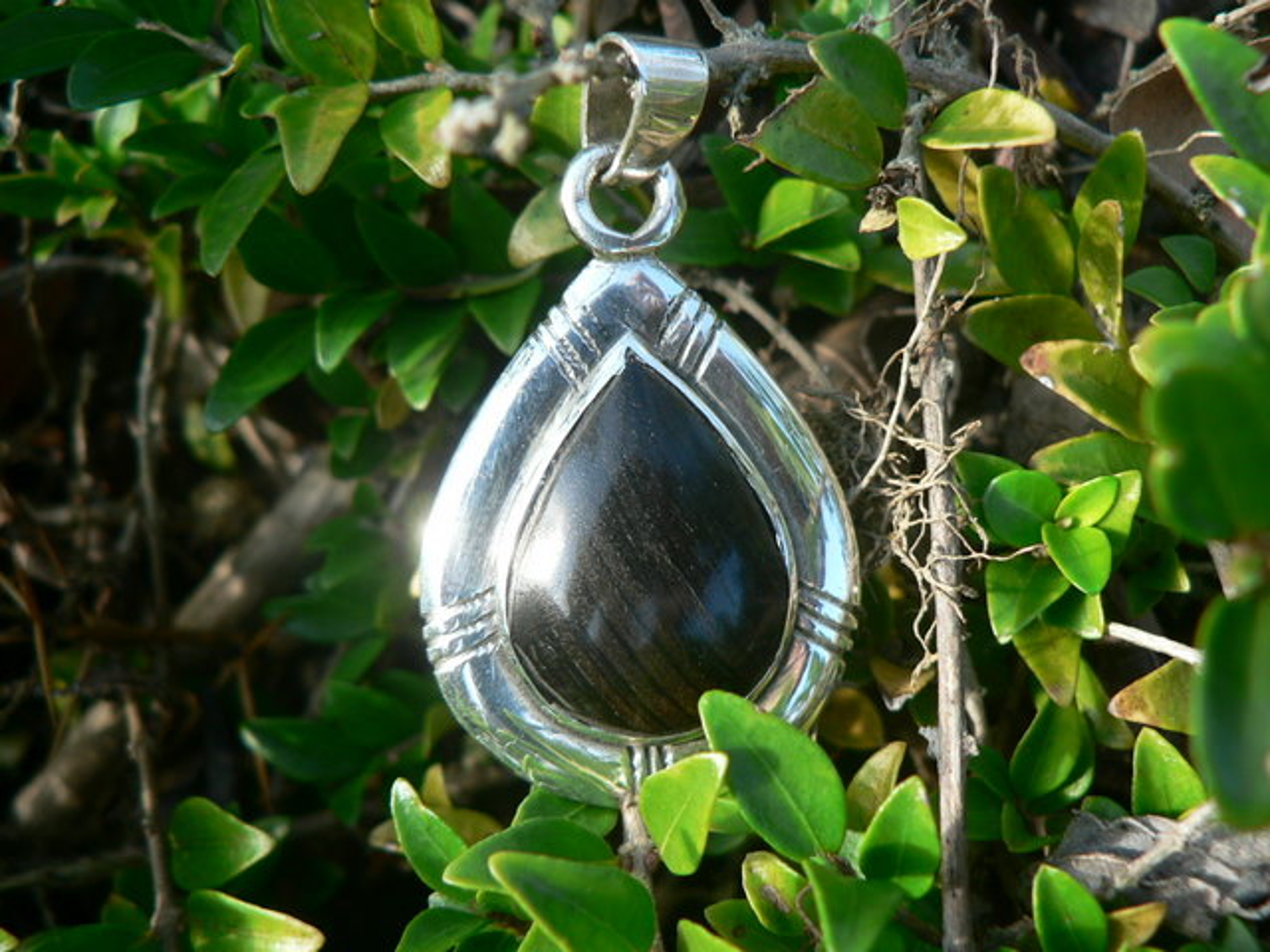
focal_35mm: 36
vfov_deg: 39.7
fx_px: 1321
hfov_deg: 51.4
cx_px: 635
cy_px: 476
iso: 80
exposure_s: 1/100
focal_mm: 6
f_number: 2.8
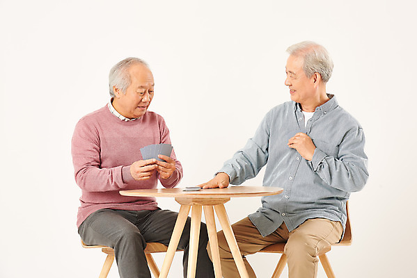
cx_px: 208
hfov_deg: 18.6
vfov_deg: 12.5
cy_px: 139
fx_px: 1275
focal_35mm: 110
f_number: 8
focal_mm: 110
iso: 100
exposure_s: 1/125
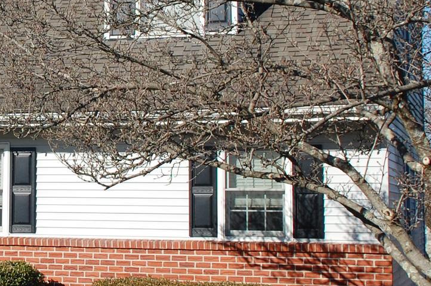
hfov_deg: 18.6
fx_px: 1273
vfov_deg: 12.8
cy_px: 68
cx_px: -24
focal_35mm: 106
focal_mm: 25
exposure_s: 1/320
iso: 200
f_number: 9
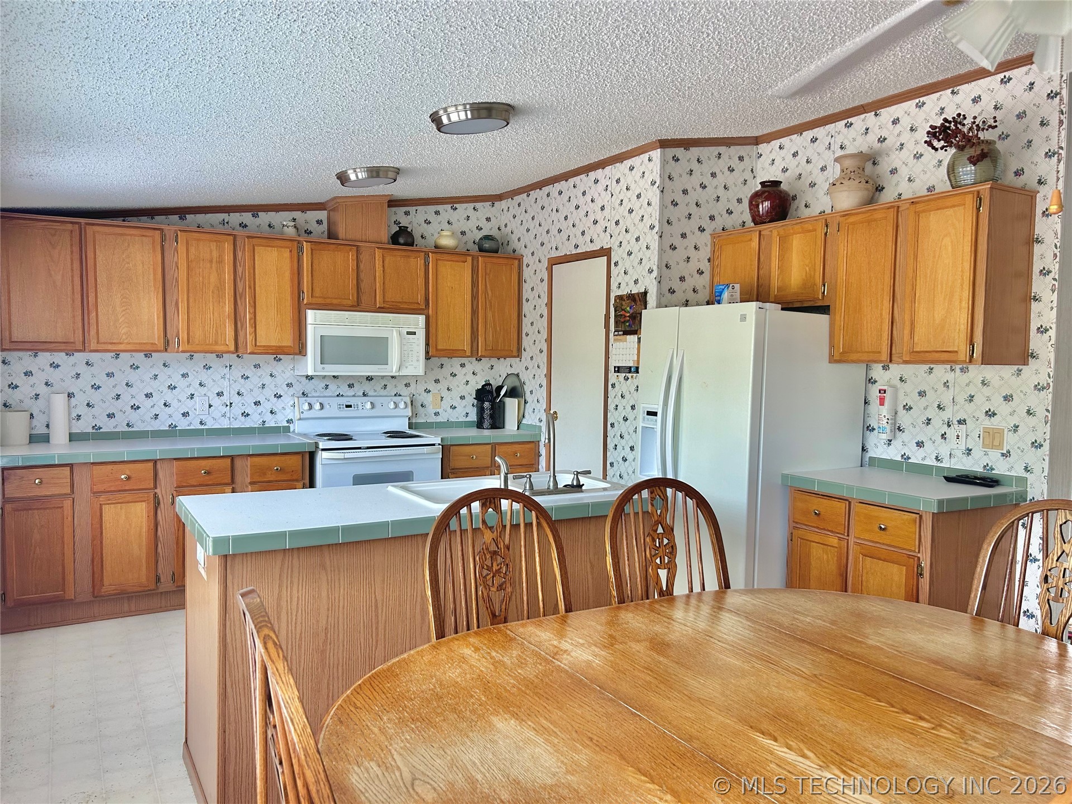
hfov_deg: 67.3
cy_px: 402
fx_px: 805
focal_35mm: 26
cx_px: 536
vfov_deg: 53.1
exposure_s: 1/121
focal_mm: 5.7
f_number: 1.5
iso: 125
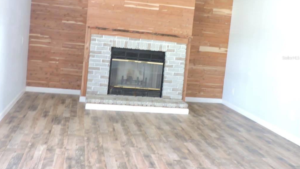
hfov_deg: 46.4
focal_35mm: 44
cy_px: 58
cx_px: 149
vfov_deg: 27.0
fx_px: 350
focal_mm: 7.1
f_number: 3.3
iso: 800
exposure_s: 1/4
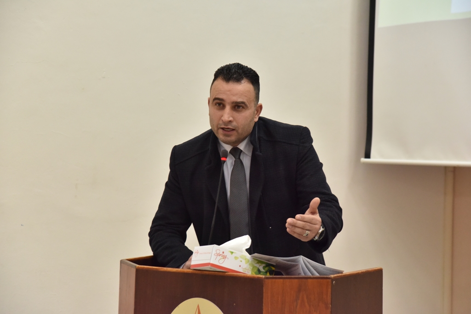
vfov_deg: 13.0
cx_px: 236
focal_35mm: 105
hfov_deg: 19.5
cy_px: 157
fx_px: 1374
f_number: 6.3
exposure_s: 1/160
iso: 2500
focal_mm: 105
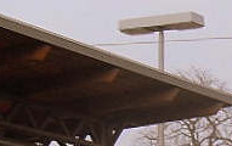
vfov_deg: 6.4
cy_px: 370
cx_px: 559
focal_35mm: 193
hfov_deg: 9.6
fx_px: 1222
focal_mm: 6.3
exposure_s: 1/125
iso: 80
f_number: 7
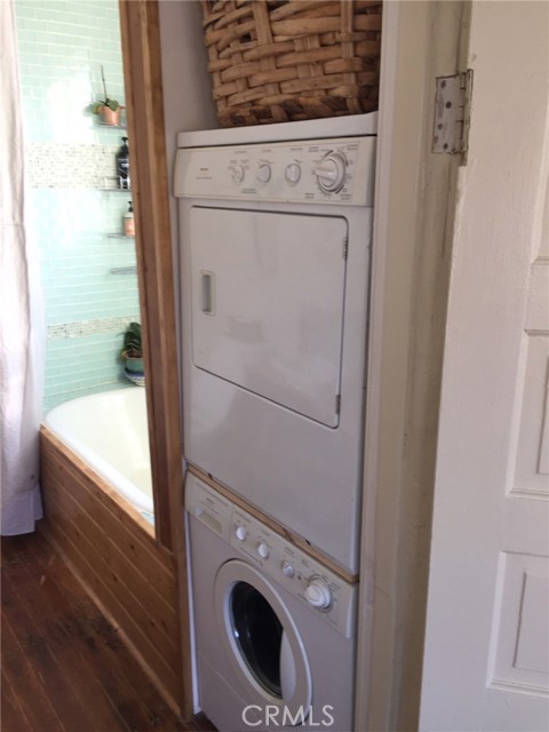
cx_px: 274
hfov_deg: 48.2
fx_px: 613
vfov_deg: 61.7
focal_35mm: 29
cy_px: 366
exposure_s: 1/60
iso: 40
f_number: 2.2
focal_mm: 4.15
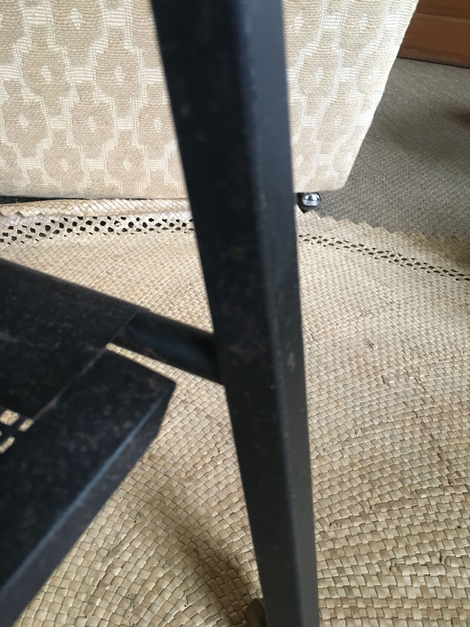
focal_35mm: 29
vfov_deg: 61.7
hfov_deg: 48.2
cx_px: 235
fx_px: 525
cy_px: 314
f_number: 2.2
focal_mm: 4.15
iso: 200
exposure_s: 1/33
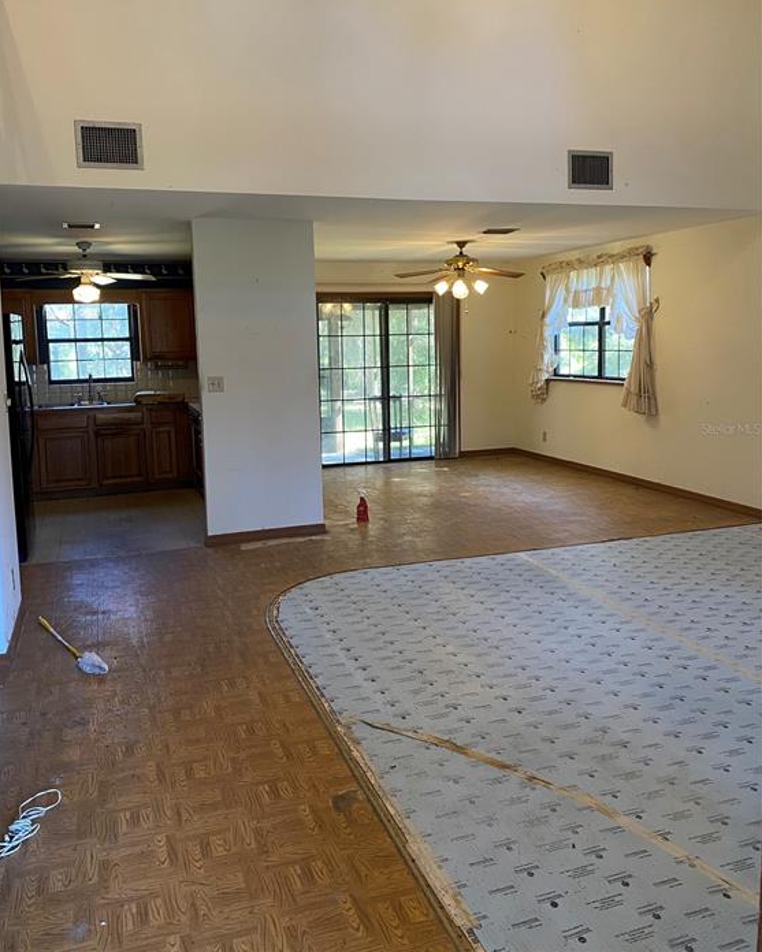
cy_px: 428
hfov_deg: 51.5
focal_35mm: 28
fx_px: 789
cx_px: 369
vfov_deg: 62.1
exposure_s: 1/60
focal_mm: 4.25
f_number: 1.8
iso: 200
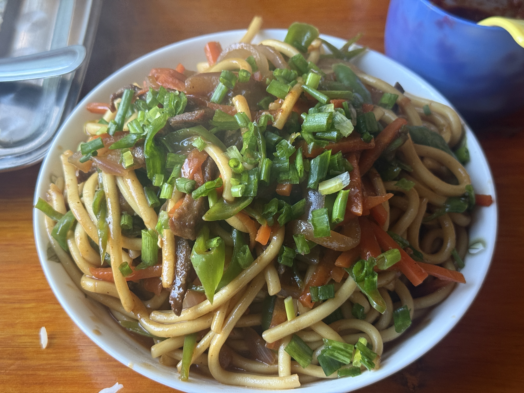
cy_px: 196
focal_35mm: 48
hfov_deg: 39.7
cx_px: 262
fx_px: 727
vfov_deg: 30.3
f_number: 1.78
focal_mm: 6.76
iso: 250
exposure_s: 1/47
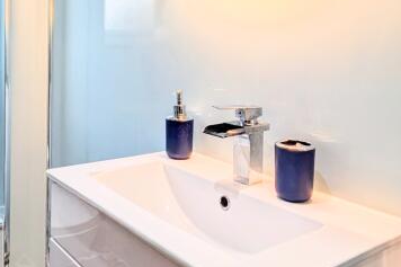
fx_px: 401
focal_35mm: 36
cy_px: 55
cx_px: 133
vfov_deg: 35.7
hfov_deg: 52.1
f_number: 1.7
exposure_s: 1/208
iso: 46
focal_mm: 2.02
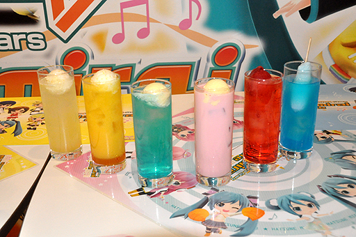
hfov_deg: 45.0
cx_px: 178
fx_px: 430
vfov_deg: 30.8
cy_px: 118
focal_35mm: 44
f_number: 7.1
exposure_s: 1/100
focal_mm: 29
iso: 2500
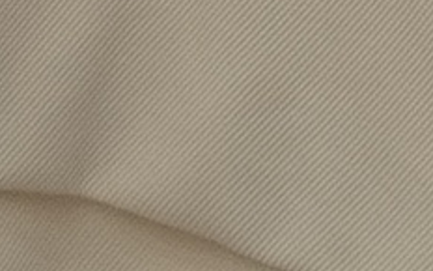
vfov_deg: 3.7
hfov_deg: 6.6
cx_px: 54
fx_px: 3753
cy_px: -1224
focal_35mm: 318
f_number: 1.8
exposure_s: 1/120
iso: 165
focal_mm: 4.75
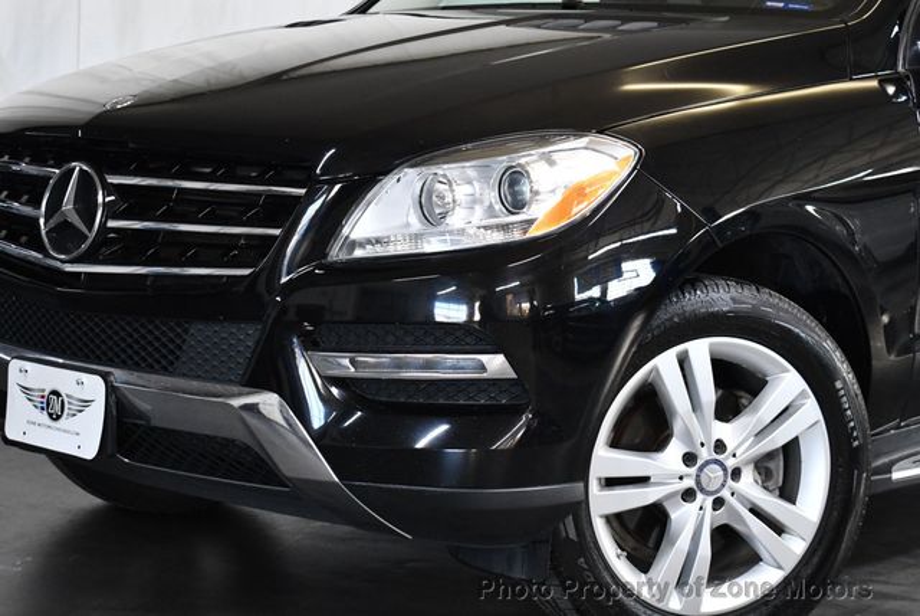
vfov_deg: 19.0
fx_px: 1842
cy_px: 308
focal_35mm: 72
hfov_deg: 28.0
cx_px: 460
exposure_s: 1/125
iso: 1600
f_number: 4.8
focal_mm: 36
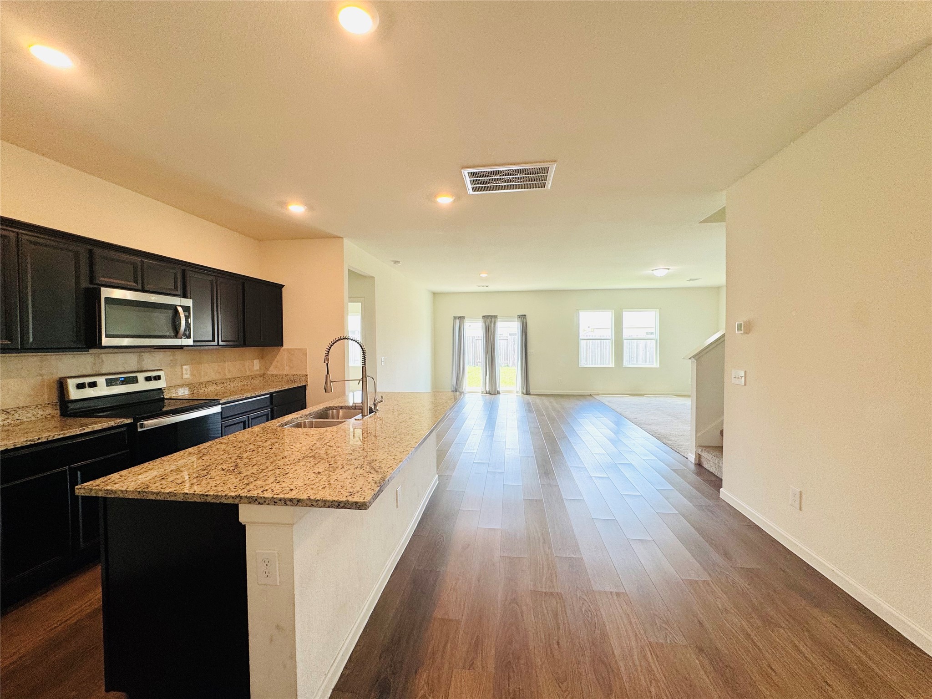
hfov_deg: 102.1
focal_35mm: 14
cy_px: 350
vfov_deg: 85.7
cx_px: 466
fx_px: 377
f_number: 2.2
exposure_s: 1/120
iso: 80
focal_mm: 2.22
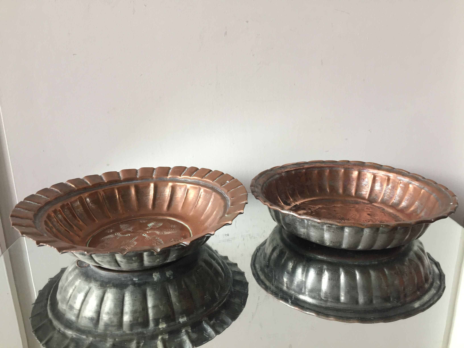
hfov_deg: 61.7
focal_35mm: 29
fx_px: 389
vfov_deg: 48.2
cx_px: 232
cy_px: 174
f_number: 2.2
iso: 100
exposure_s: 1/33
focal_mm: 4.15
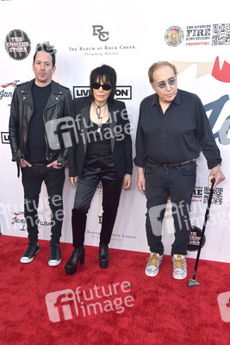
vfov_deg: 50.7
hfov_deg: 35.1
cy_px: 172
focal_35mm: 38
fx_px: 364
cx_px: 115
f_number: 6.3
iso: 640
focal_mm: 38
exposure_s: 1/250
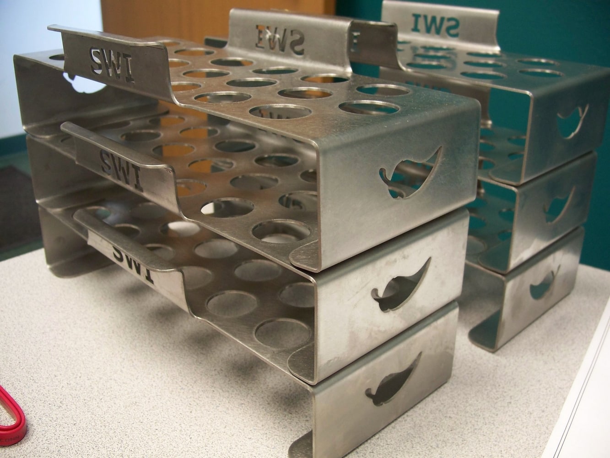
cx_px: 305
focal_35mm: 37
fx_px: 652
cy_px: 229
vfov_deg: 38.7
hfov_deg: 50.1
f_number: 2.8
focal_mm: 7.8
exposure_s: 1/13
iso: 200
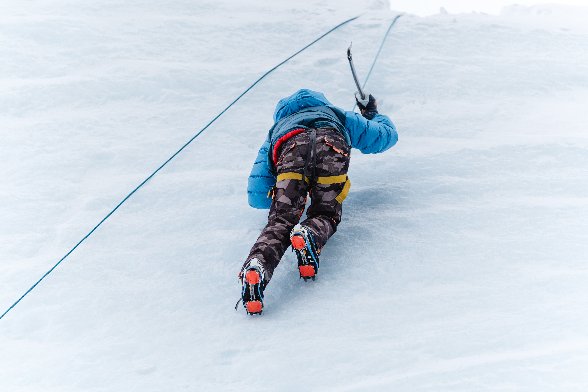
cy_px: 196
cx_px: 294
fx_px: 3150
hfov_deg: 10.7
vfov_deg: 7.1
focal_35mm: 193
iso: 125
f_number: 2.8
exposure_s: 1/2000
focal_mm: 192.9
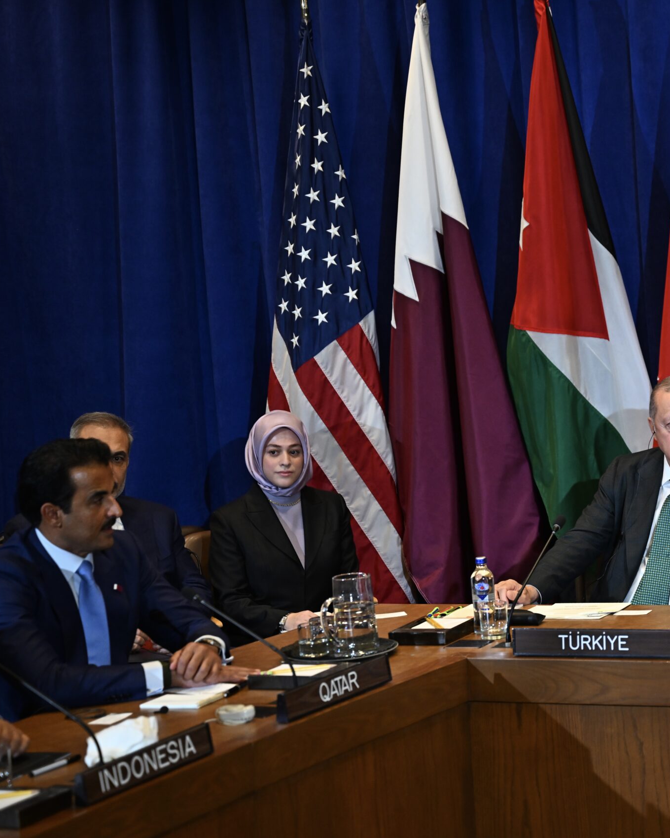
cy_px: 420
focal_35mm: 99
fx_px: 2454
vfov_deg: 19.4
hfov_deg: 15.4
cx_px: 553
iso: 1000
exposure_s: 1/400
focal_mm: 70
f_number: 2.8
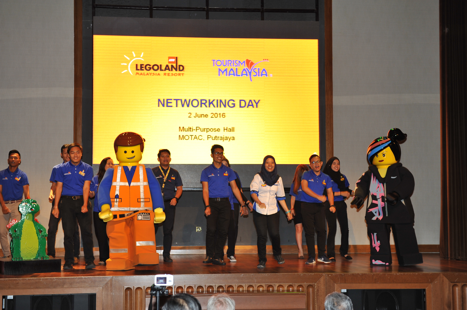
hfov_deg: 32.4
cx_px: 234
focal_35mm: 62
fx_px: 804
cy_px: 155
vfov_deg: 21.9
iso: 800
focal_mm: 62
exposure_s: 1/80
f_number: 5
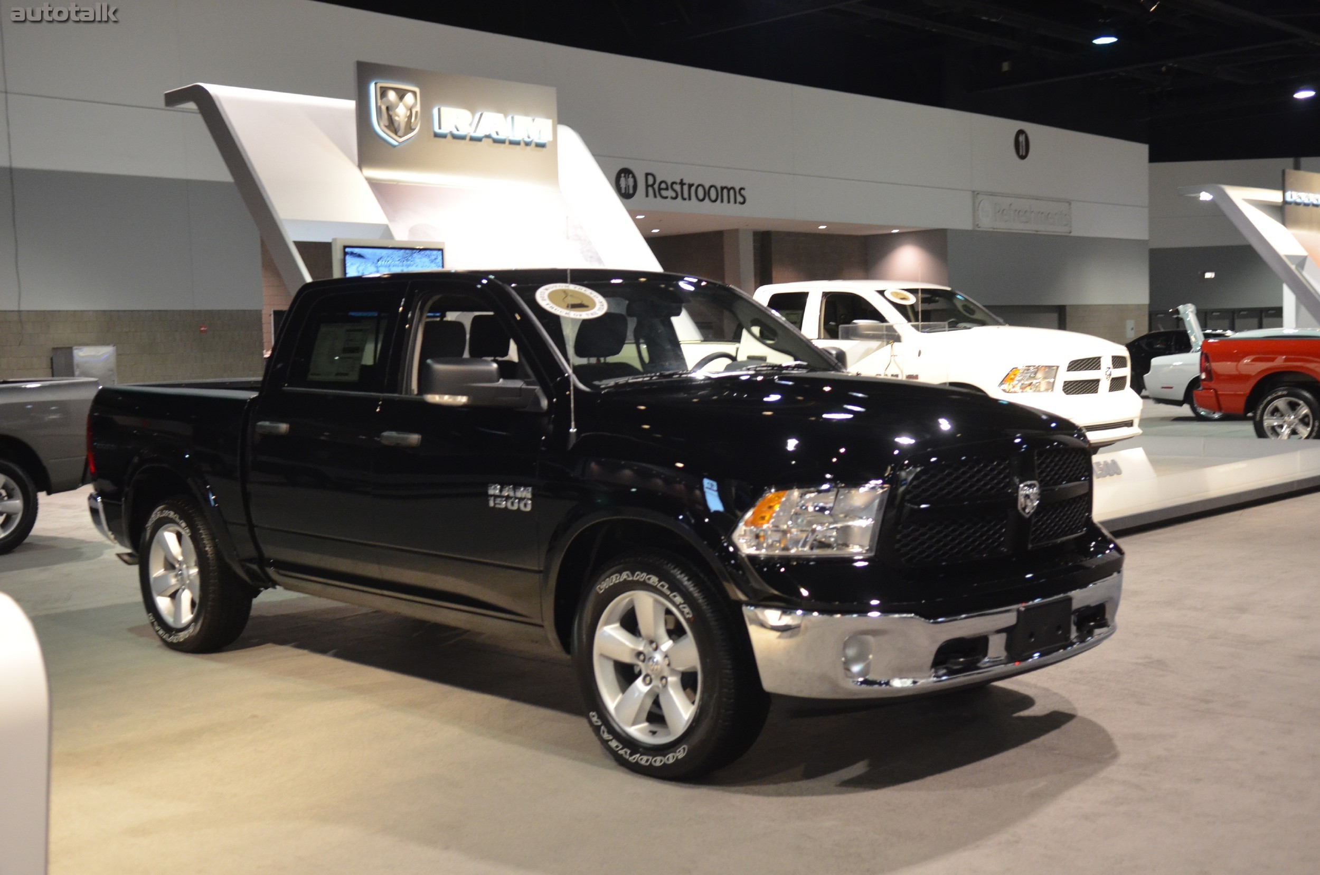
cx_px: 660
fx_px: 1537
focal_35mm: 42
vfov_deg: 31.8
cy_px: 438
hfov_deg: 46.5
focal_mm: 28
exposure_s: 1/30
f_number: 2.8
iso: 1600
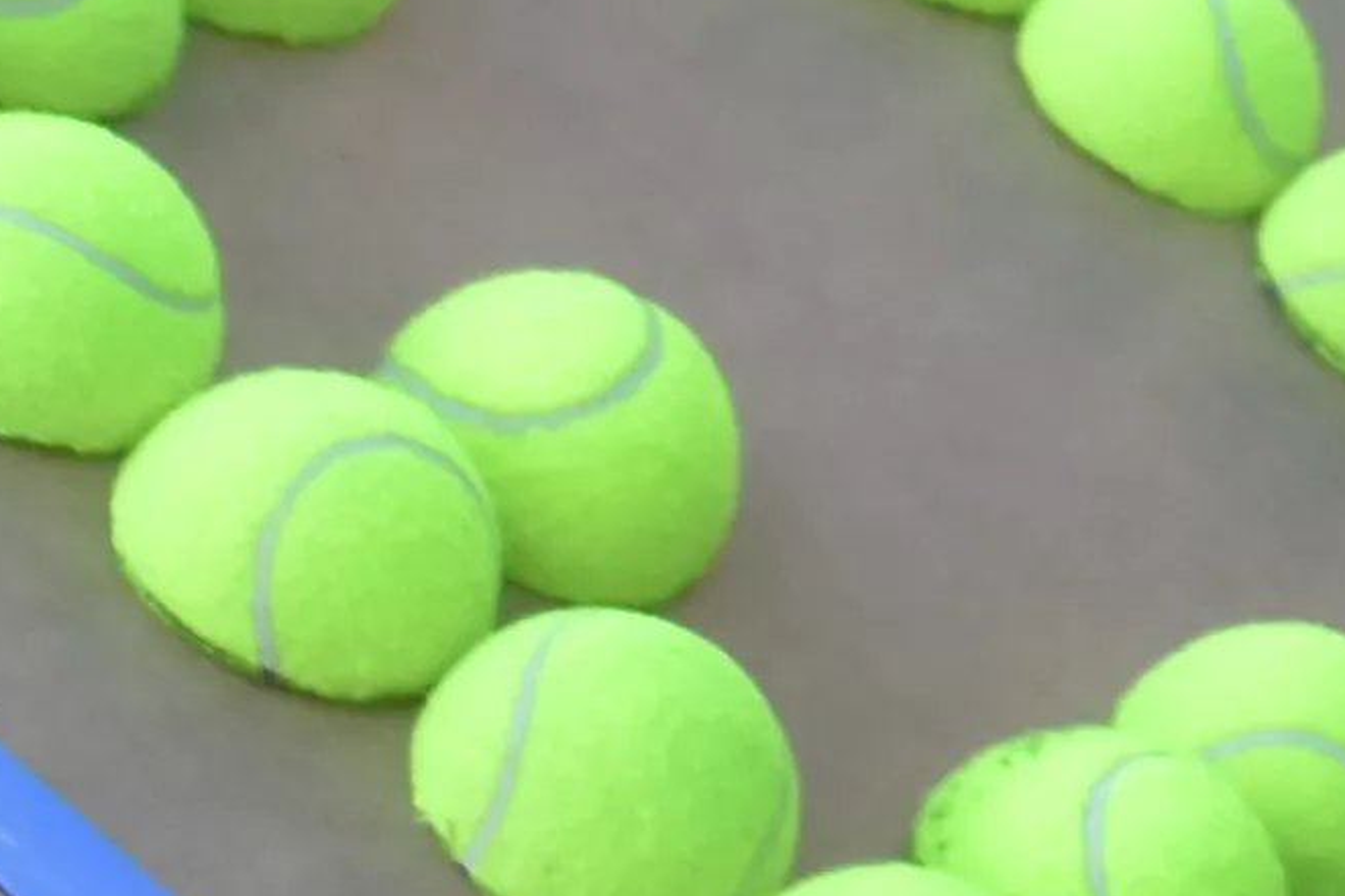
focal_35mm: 184
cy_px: -953
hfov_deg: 10.4
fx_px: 6874
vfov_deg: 7.2
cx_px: 2611
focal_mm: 18
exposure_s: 1/250
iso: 800
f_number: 8
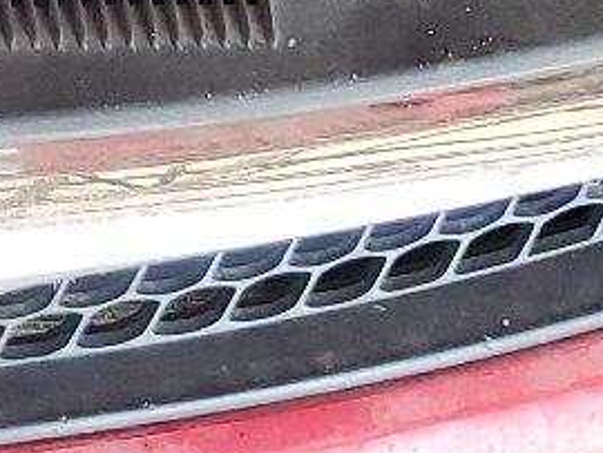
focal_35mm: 154
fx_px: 2685
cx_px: -409
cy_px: -391
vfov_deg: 9.2
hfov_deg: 12.0
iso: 92
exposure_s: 1/120
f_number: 1.5
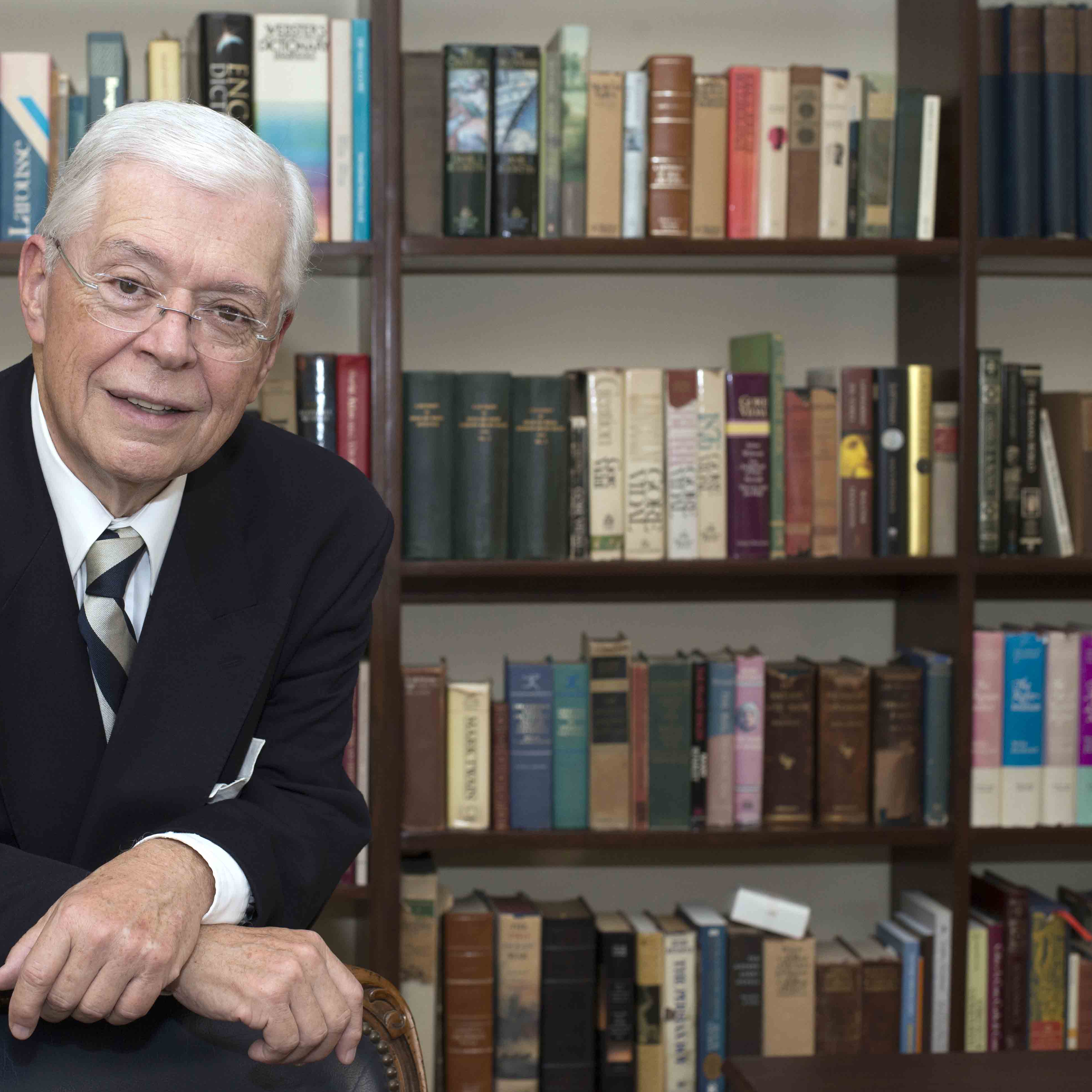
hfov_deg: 26.6
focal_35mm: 64
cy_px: 549
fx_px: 2284
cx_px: 316
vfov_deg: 26.9
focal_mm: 50
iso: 640
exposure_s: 1/160
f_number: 5.6
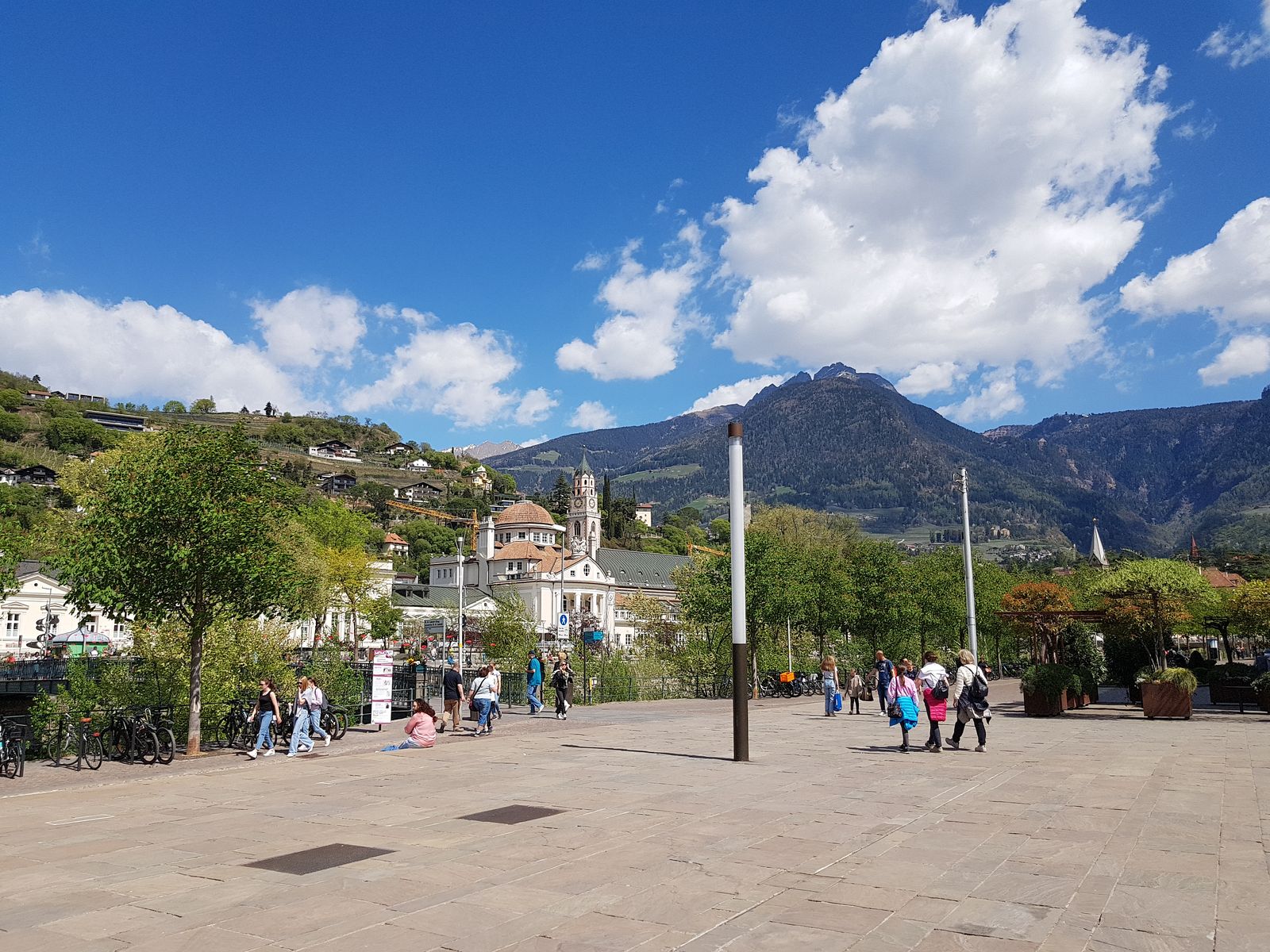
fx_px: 954
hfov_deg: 67.3
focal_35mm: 26
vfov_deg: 53.1
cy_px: 476
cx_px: 635
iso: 50
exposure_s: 1/2856
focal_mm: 4.2
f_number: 1.7
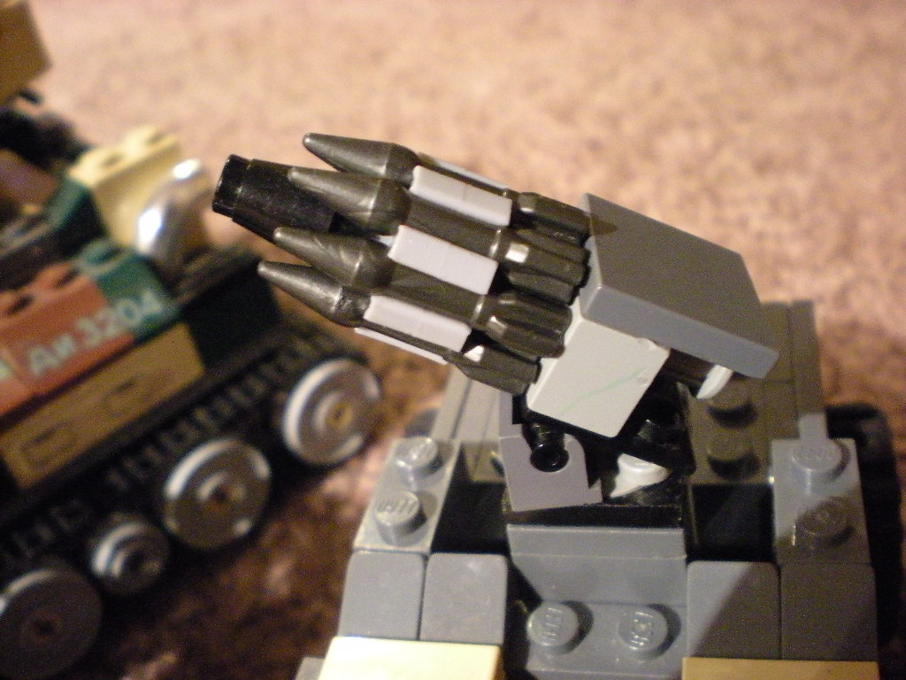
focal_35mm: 38
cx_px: 453
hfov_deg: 49.0
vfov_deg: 37.7
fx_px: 995
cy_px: 340
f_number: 3.1
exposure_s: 1/4.7
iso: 800
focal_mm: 6.3
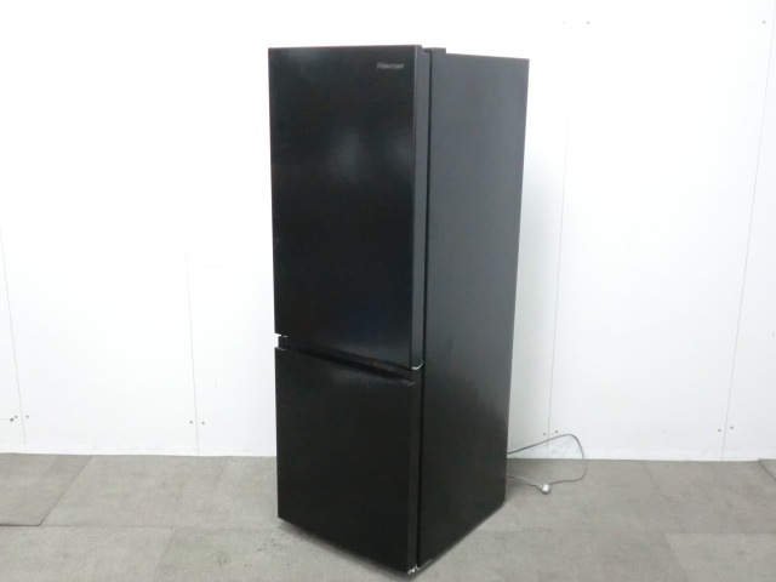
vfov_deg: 37.7
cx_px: 388
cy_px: 291
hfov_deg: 49.0
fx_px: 852
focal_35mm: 38
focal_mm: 6.9
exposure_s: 1/30
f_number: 3.9
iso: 800
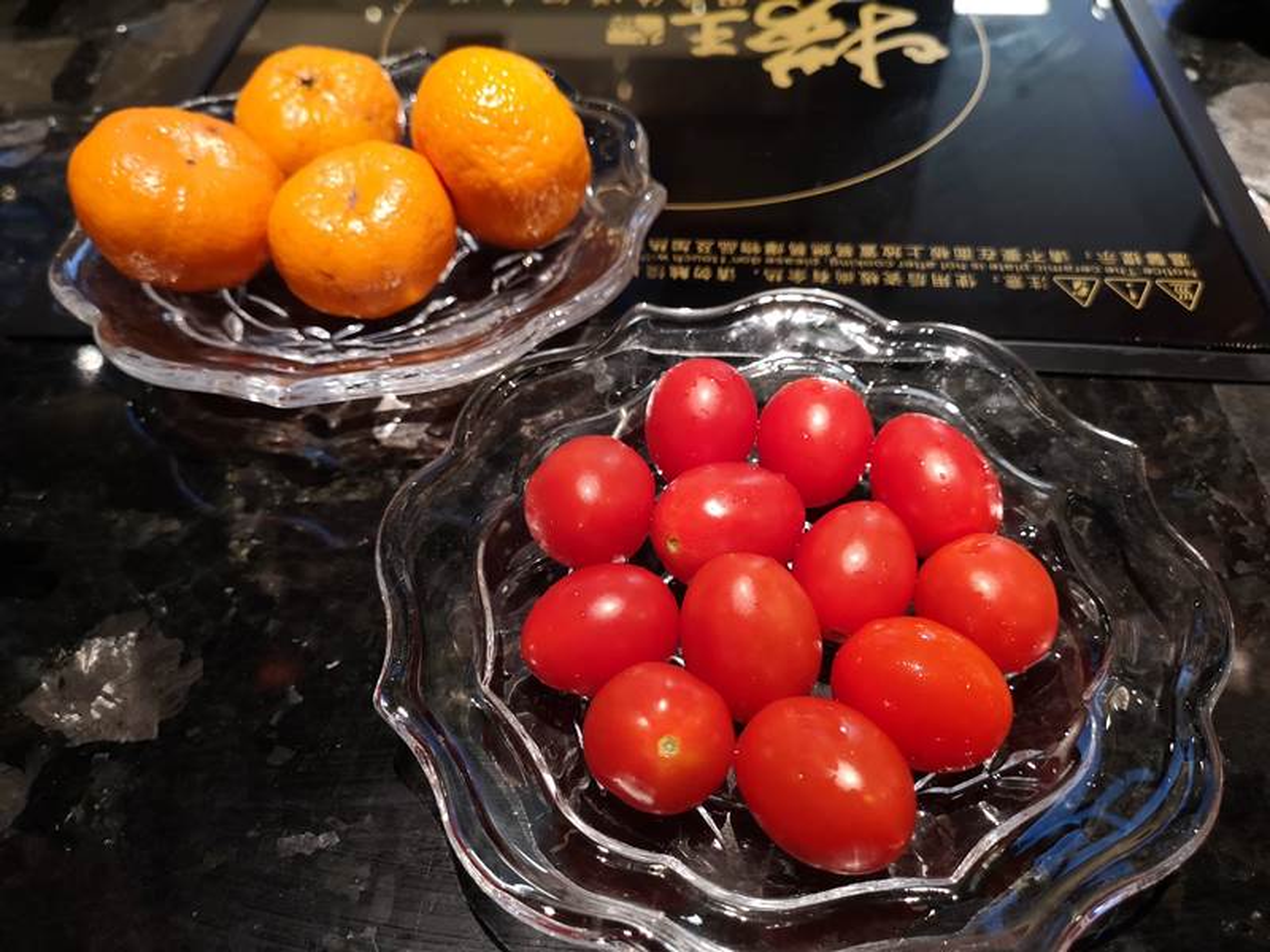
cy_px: 476
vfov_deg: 51.4
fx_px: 991
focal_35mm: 27
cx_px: 635
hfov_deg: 65.3
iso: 400
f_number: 1.8
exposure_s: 1/33.3
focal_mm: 3.95
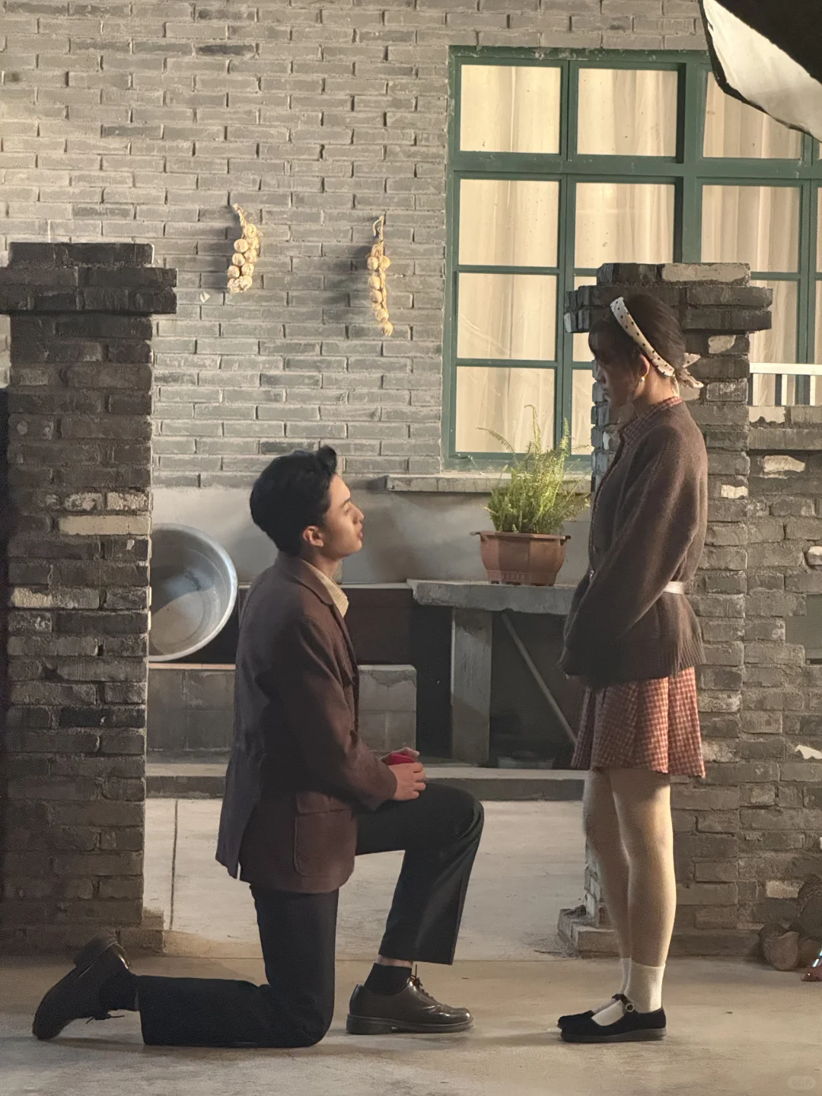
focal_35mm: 120
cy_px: 548
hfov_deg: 12.3
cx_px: 411
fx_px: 3799
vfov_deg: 16.4
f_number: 2.8
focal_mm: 15.66
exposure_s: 1/25
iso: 1250
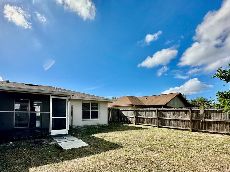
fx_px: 120
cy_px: 109
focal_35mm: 18
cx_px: 90
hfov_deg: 86.4
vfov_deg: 70.3
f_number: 2.2
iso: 50
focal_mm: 2.22
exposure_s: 1/1887
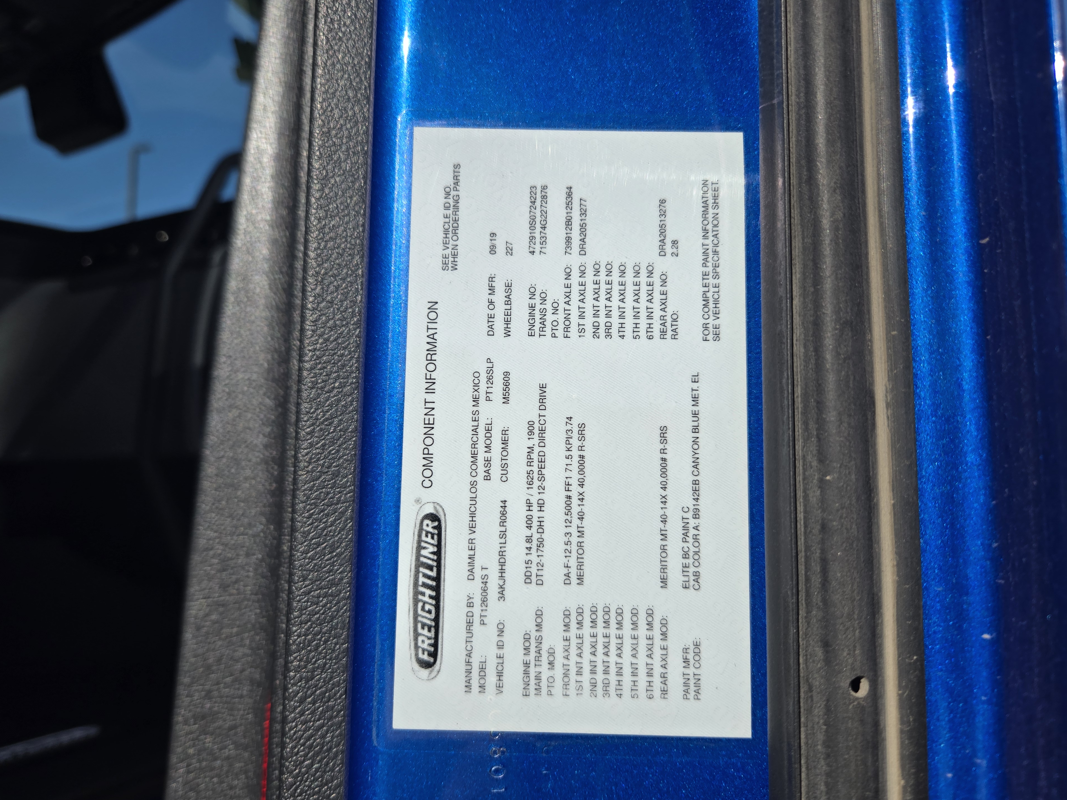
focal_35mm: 24
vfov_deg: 56.8
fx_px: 740
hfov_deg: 71.6
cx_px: 533
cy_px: 411
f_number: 1.8
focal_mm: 5.4
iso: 25
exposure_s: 1/2945
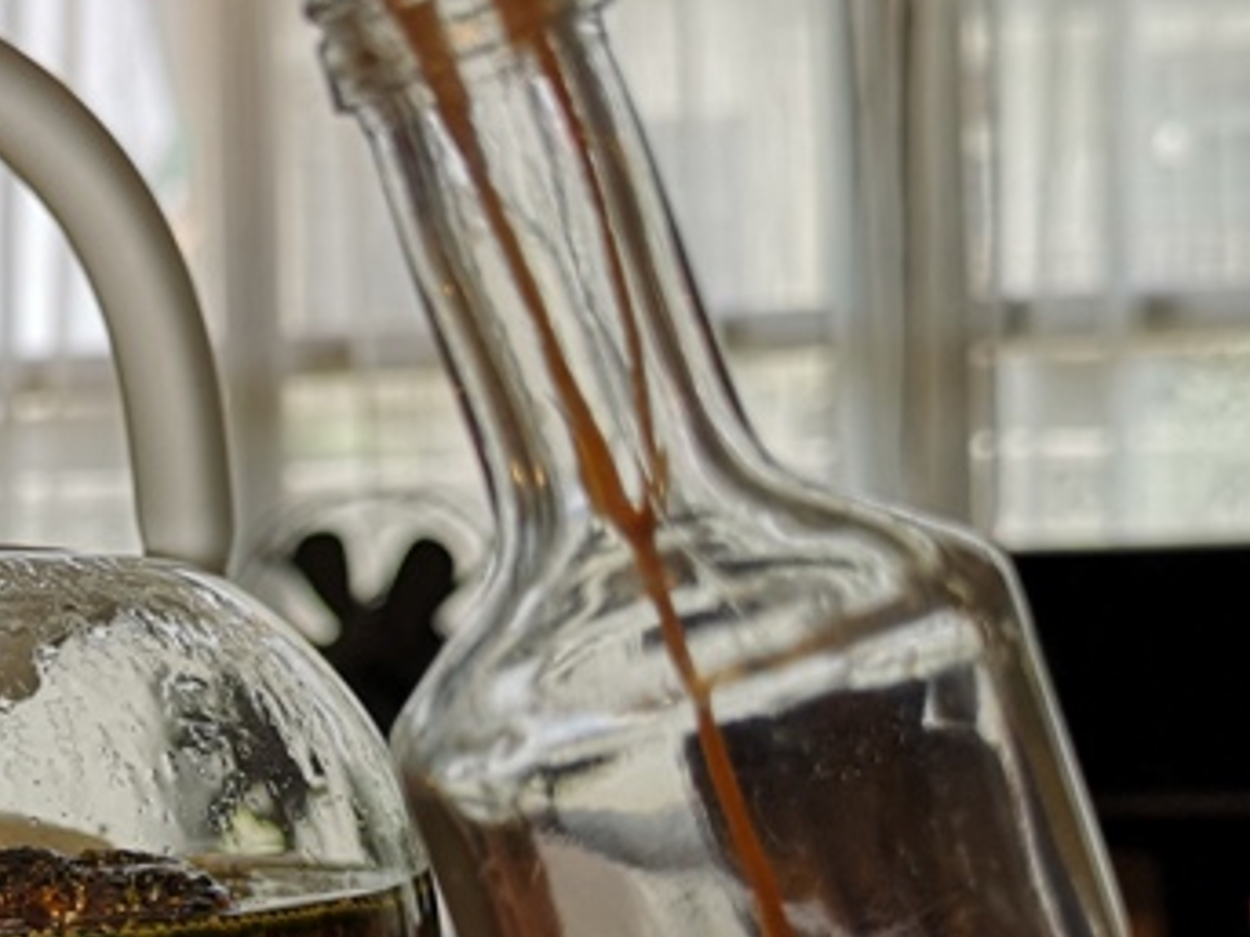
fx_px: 2274
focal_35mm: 63
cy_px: 747
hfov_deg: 28.4
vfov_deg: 22.9
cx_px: -73
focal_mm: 3.95
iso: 50
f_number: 1.8
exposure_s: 1/518
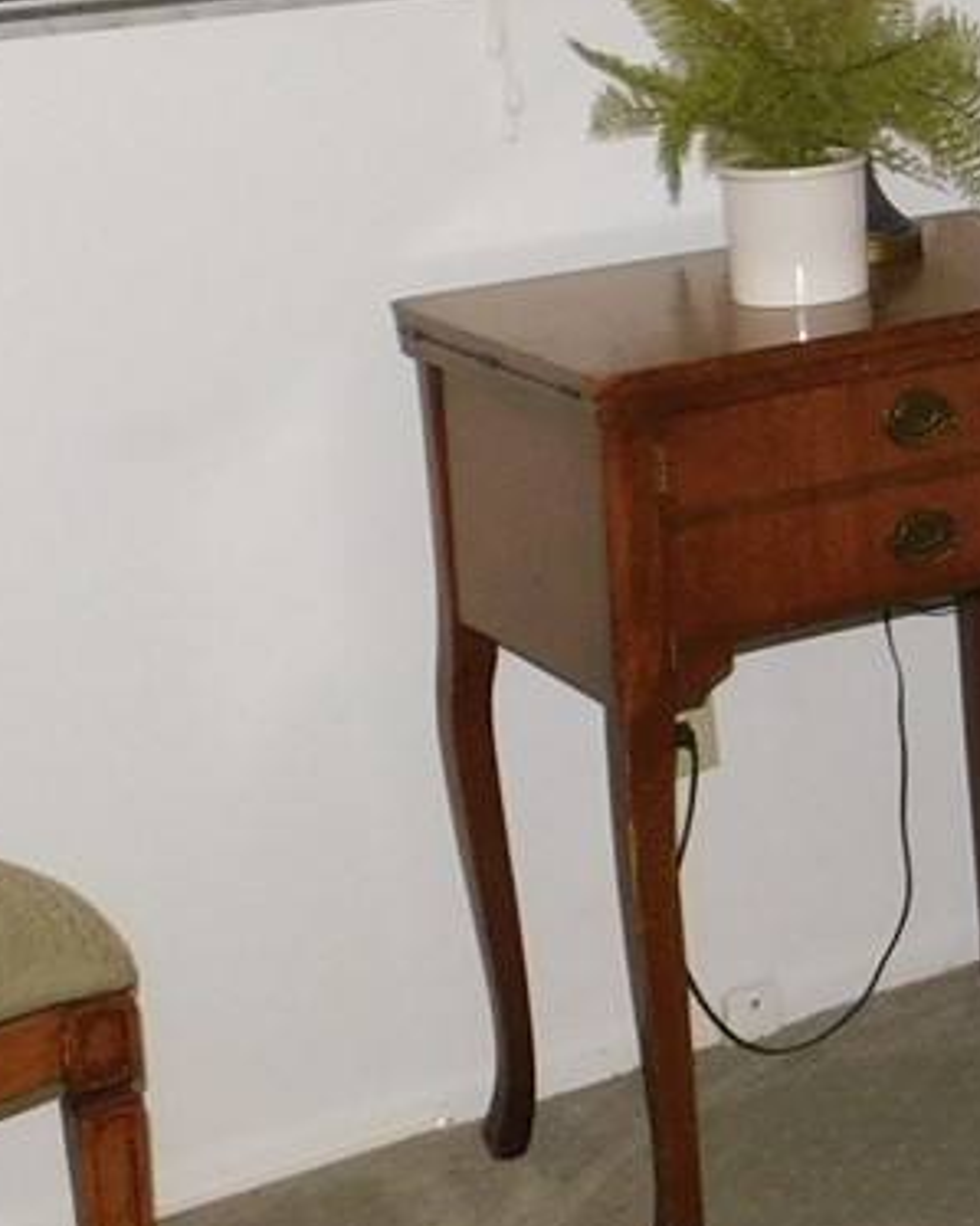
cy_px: -36
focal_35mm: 96
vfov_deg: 19.3
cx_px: 1891
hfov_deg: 13.8
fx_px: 3482
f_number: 3
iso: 200
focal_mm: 4
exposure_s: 1/30
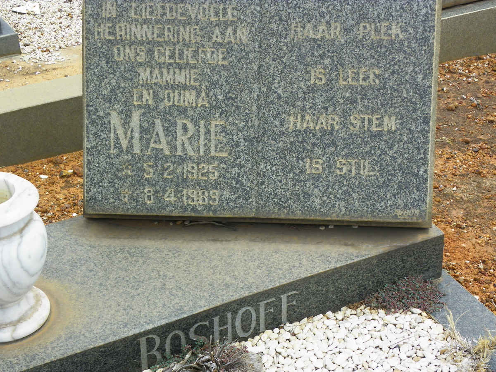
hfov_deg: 26.7
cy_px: 186
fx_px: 1046
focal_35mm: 73
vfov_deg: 20.2
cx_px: 248
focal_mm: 13
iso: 64
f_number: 4
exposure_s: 1/320
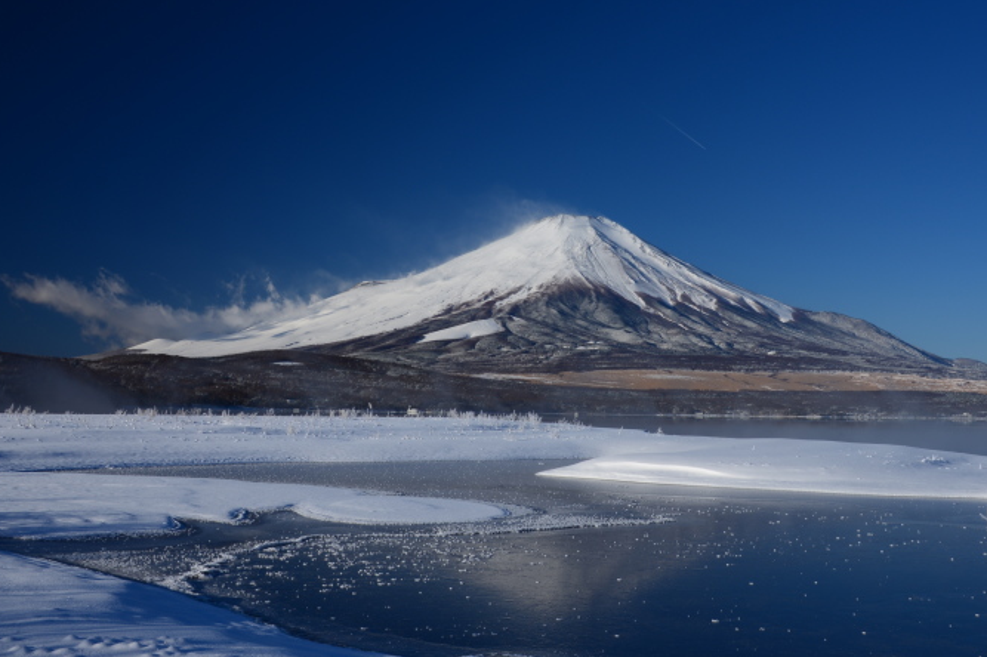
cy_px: 331
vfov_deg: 31.9
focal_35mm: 42
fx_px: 1151
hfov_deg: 46.3
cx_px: 570
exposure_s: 1/15
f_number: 25
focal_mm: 35
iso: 100
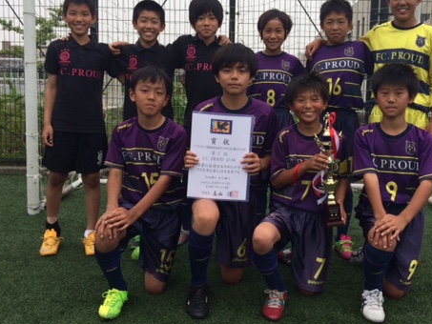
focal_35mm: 41
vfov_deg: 35.1
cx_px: 245
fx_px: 512
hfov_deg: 45.7
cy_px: 137
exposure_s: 1/1466
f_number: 2.2
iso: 32
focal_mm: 4.15
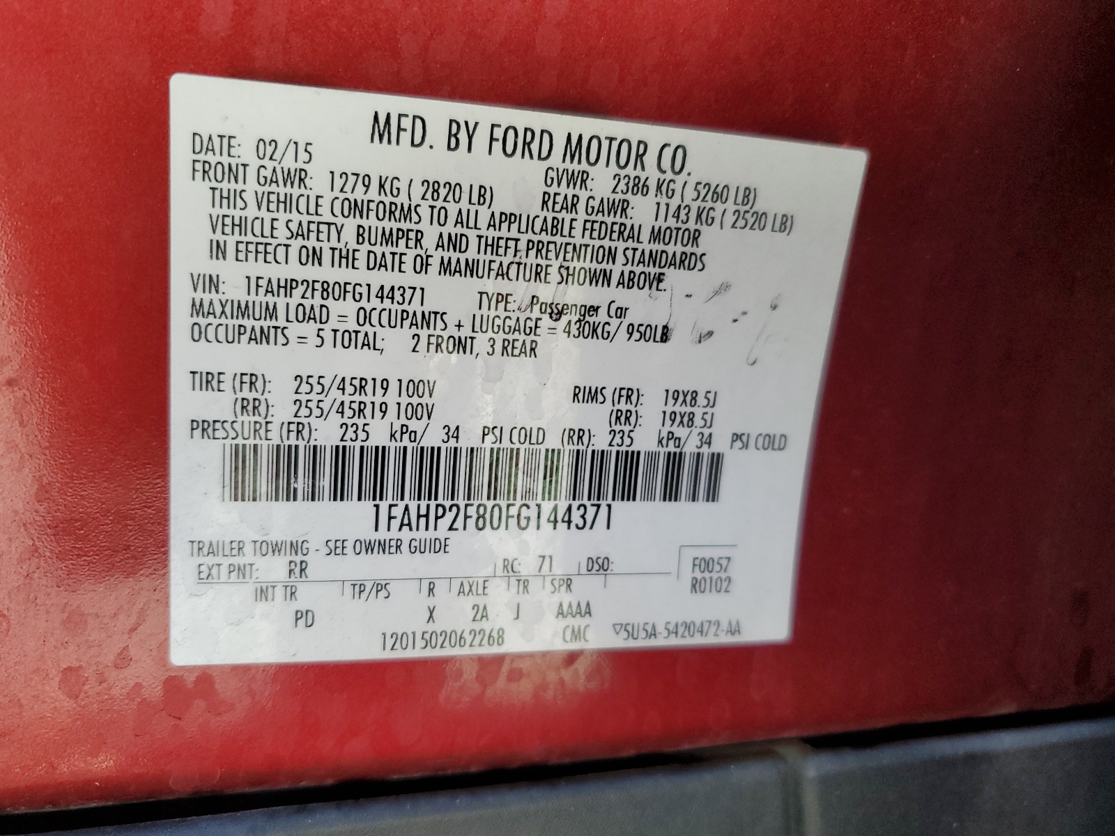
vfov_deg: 53.1
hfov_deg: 67.3
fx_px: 837
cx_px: 558
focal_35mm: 26
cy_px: 418
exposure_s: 1/120
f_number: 1.5
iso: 78
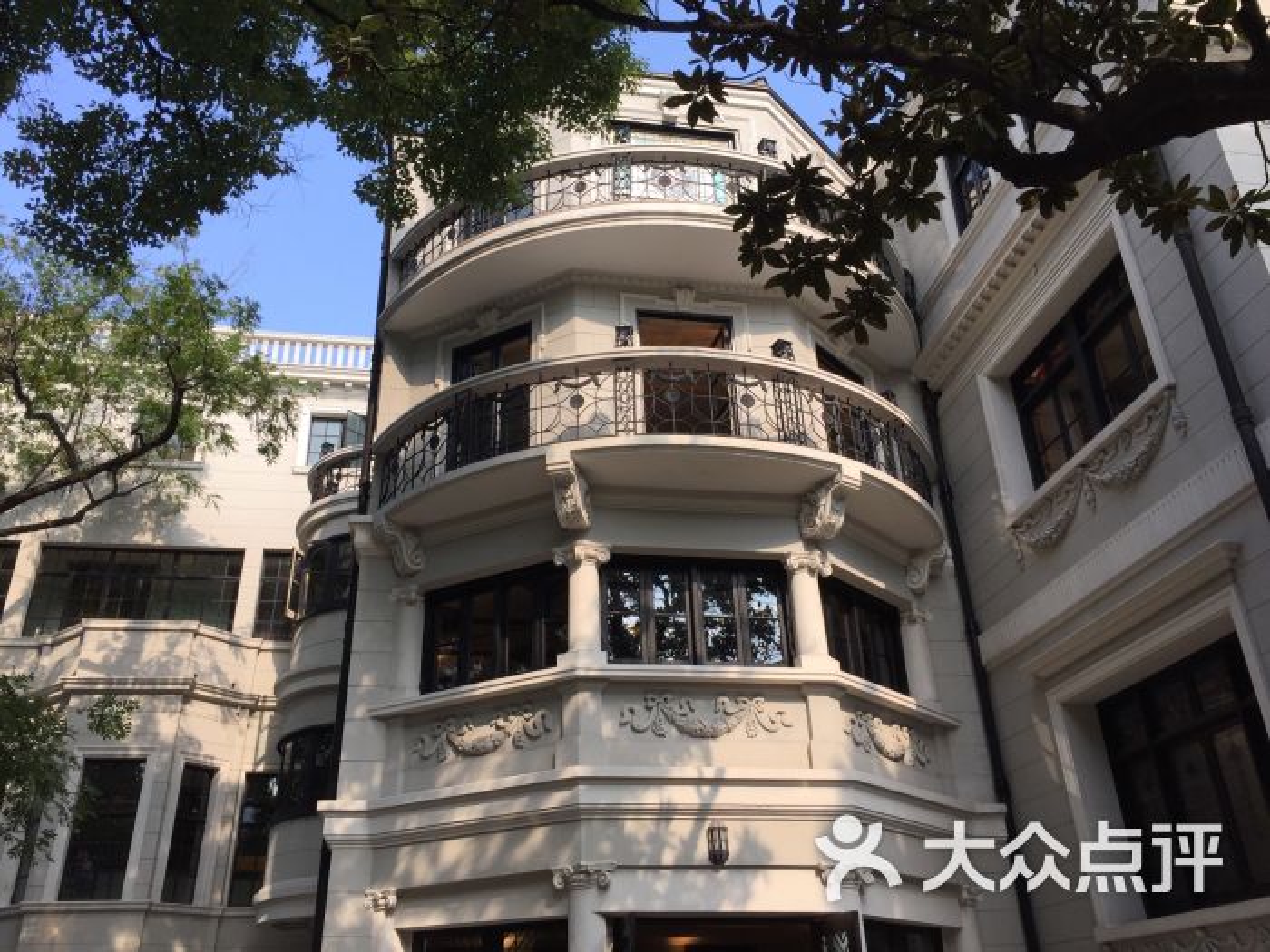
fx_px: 1064
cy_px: 476
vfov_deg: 48.2
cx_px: 635
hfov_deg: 61.7
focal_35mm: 29
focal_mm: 4.15
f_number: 2.2
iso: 32
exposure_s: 1/719
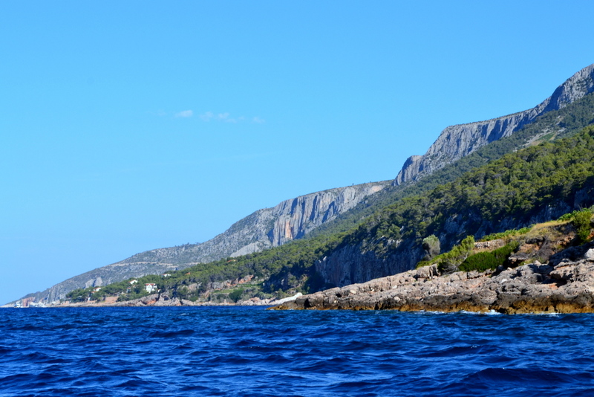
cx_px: 297
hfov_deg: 24.6
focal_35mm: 82
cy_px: 198
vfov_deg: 16.6
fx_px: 1362
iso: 400
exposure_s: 1/400
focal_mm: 55
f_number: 11
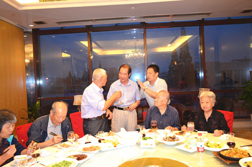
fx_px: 209
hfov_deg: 62.1
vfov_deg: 43.4
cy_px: 84
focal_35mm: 30
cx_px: 126
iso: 1400
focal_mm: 20
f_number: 3.8
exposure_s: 1/60
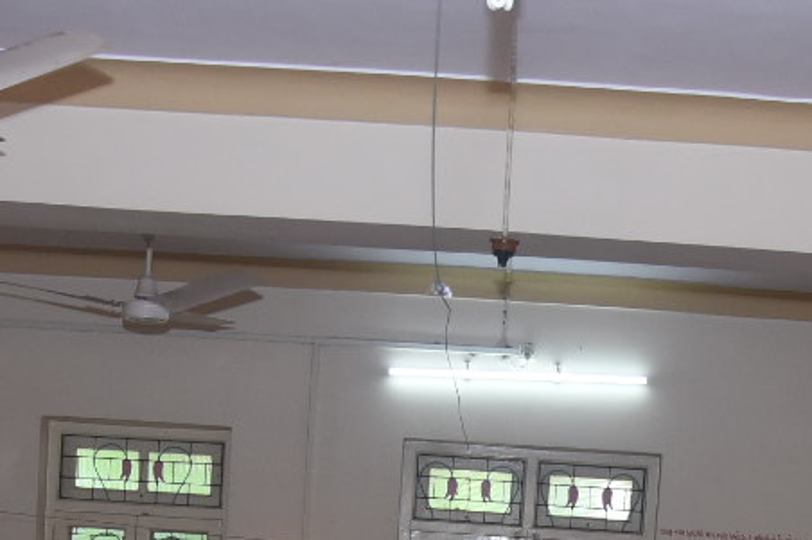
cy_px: 910
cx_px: 492
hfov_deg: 23.6
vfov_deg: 14.4
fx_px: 1939
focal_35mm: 86
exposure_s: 1/160
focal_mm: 24
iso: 1600
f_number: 6.3
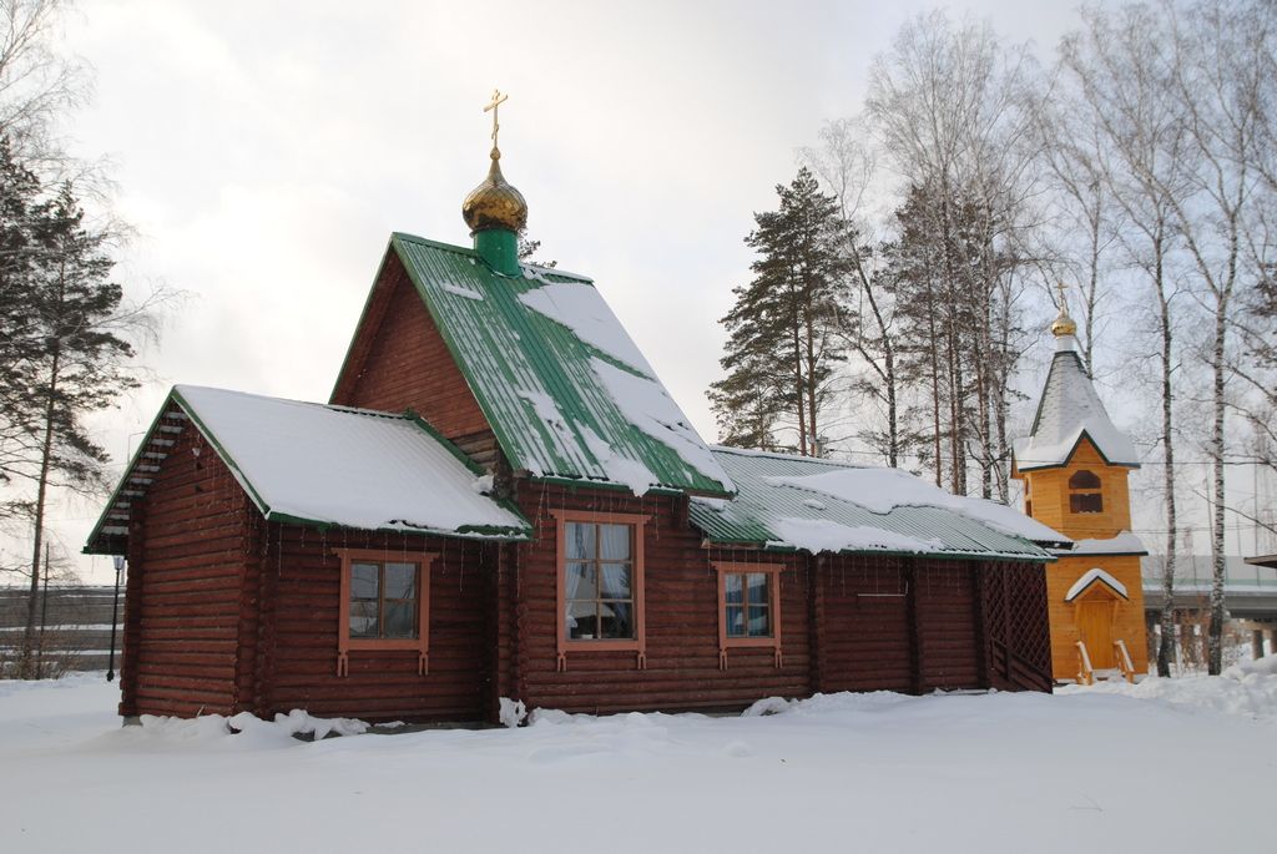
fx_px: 1278
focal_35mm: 36
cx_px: 638
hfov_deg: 53.1
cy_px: 427
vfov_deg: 37.0
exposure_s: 1/160
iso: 100
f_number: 6.3
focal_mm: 24
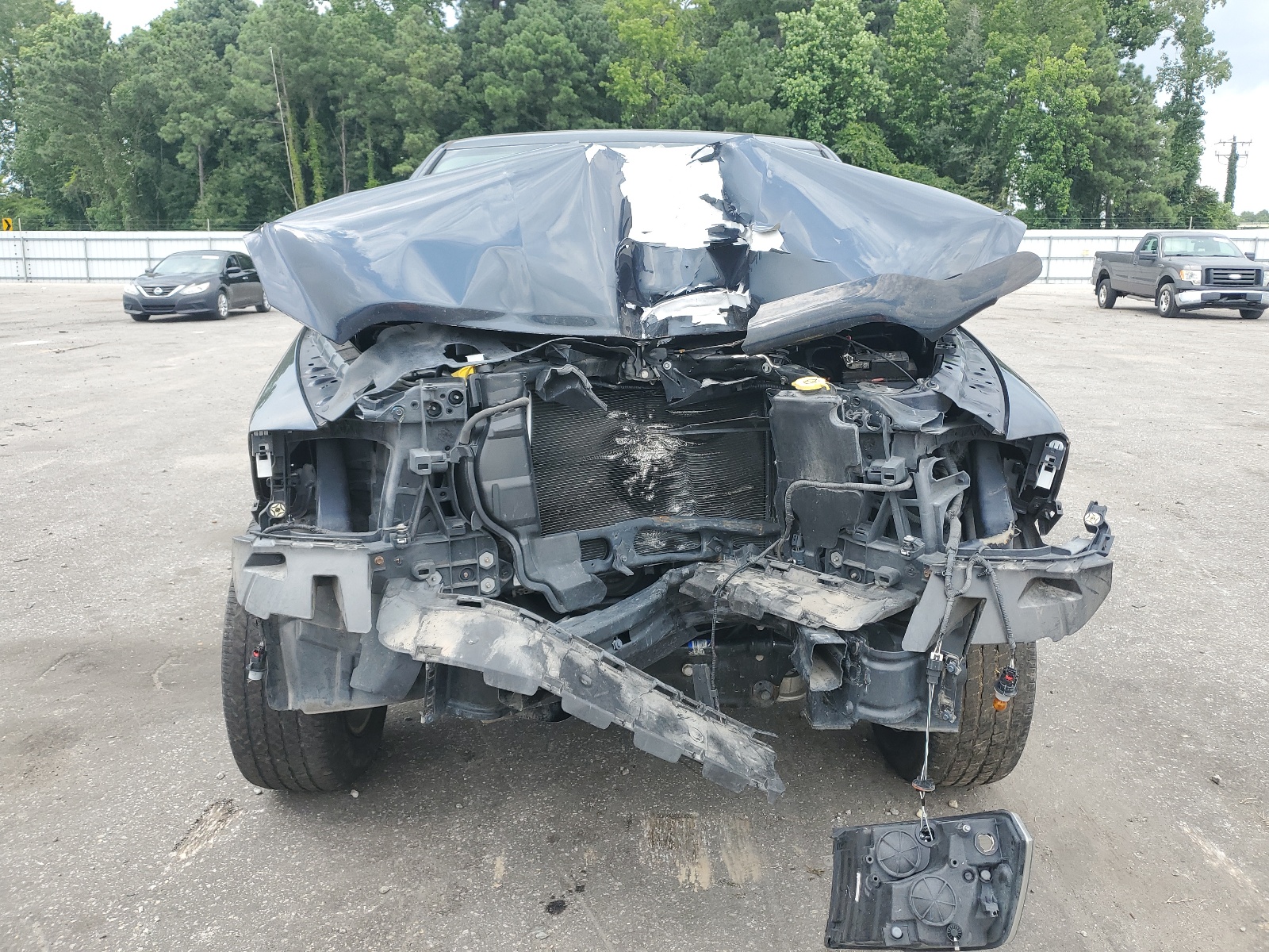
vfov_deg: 53.1
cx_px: 634
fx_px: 953
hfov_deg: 67.3
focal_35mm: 26
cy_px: 476
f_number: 1.5
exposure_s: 1/556
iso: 50
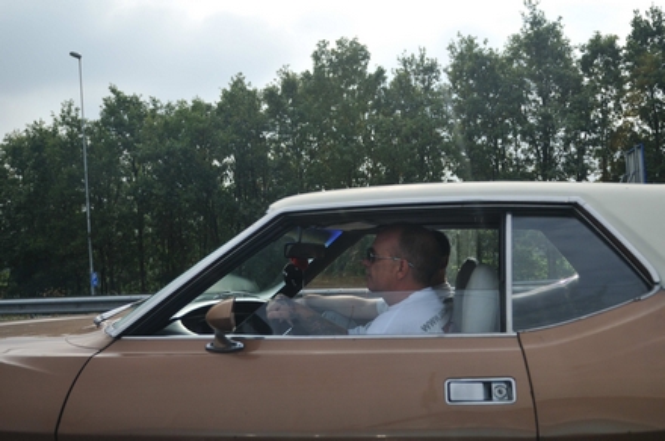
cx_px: 332
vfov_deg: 36.8
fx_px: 664
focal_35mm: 36
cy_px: 220
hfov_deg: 53.2
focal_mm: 24
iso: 400
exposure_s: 1/3200
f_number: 2.8
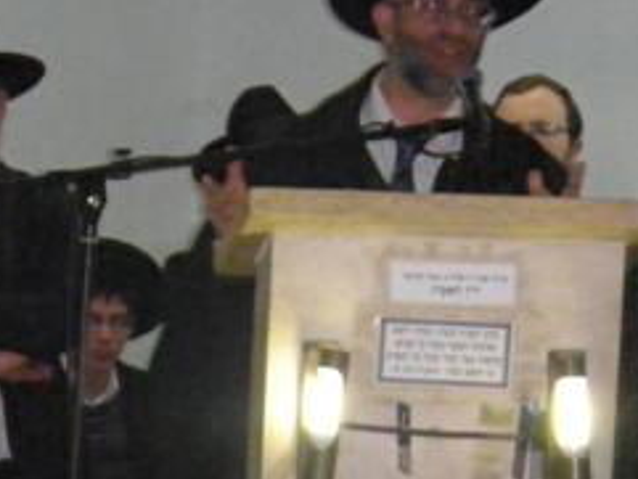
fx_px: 3670
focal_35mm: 199
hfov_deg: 9.9
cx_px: 106
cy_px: 373
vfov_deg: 7.5
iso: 800
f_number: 4.5
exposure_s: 1/60
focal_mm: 12.5
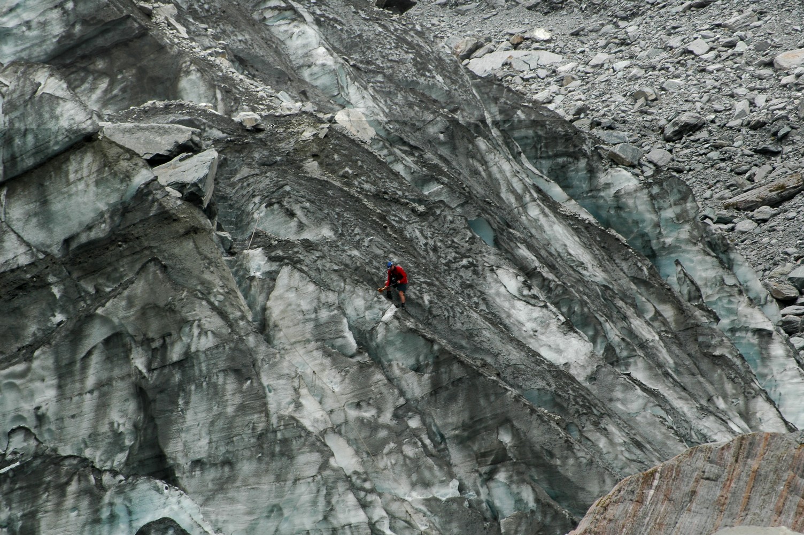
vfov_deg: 4.6
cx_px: 402
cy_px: 268
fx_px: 6694
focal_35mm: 300
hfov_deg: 6.9
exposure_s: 1/200
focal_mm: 200
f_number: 9
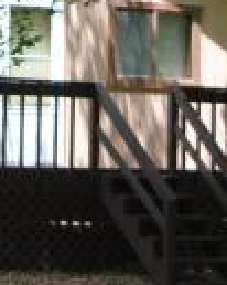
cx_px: -91
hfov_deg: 8.1
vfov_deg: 10.0
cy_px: -102
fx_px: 1581
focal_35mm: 188
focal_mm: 24
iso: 200
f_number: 4.5
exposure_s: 1/125
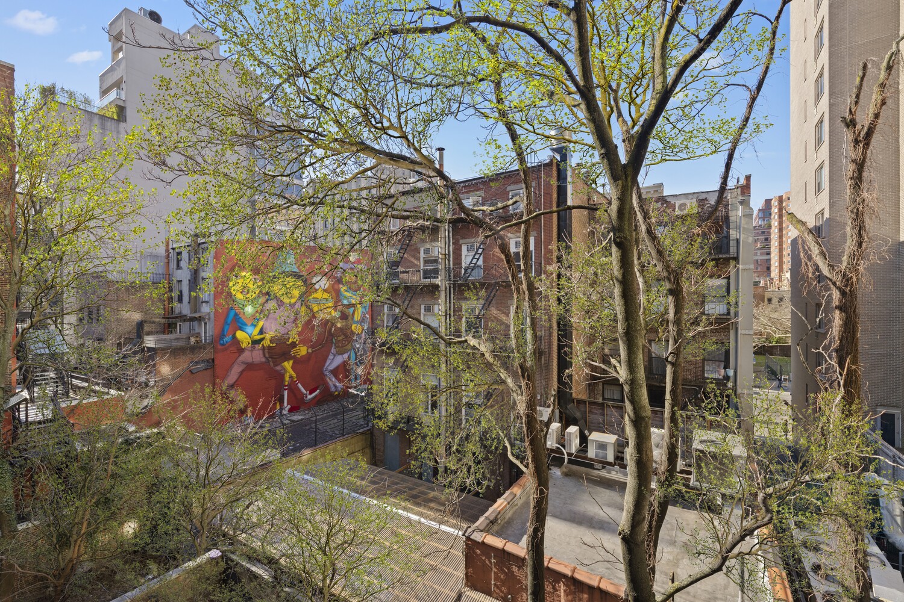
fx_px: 402
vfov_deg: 73.7
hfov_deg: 96.7
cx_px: 452
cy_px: 301
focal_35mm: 16
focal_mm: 16
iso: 320
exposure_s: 1/100
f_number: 11
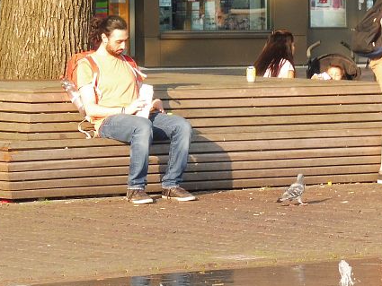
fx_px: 3433
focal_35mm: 311
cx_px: 435
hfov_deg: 6.3
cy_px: 133
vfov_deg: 4.8
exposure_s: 1/100
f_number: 6.3
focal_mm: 23.1
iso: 125
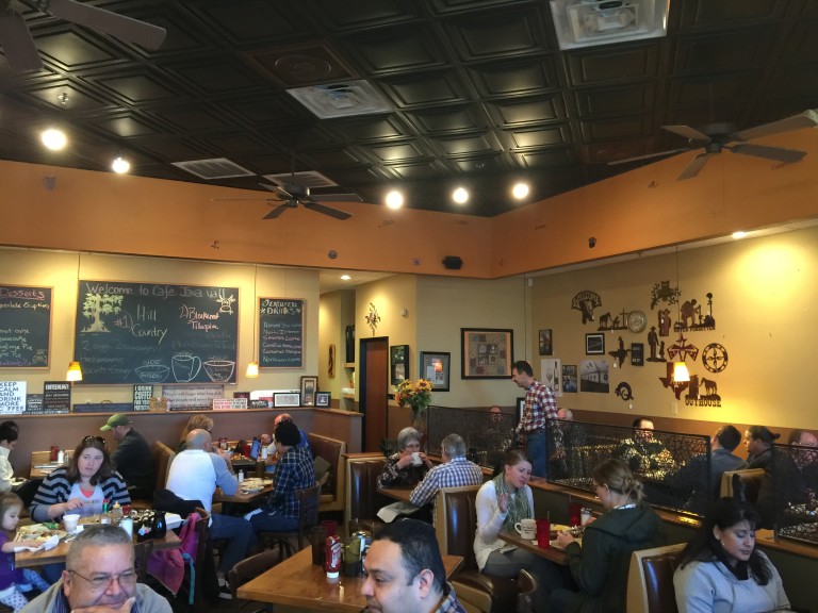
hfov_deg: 61.7
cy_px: 306
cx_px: 409
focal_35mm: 29
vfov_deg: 48.2
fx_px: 685
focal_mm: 4.15
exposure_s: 1/10
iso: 100
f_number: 2.2
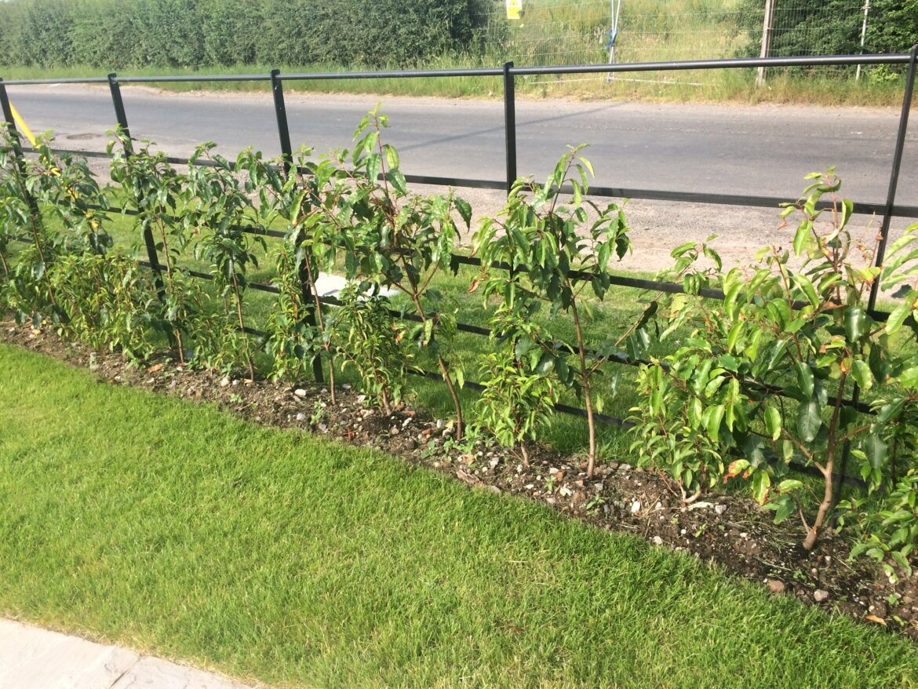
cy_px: 344
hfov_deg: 61.6
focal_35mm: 29
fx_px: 769
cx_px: 459
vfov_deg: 48.2
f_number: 2.2
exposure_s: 1/873
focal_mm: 4.15
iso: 32
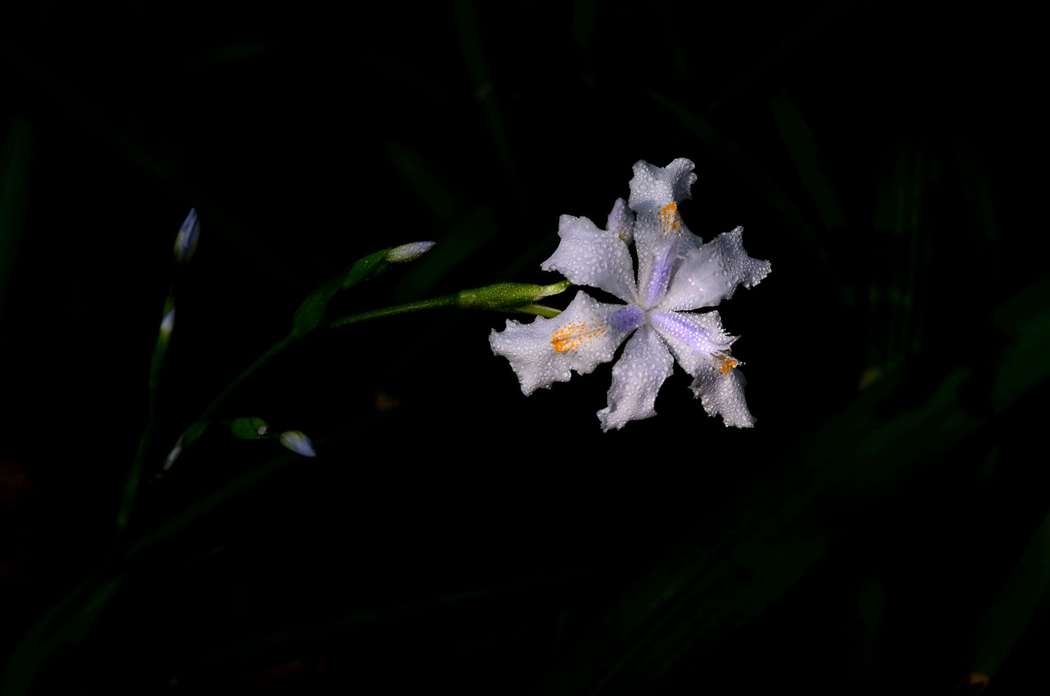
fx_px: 4585
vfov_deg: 8.7
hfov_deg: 13.1
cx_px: 525
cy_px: 348
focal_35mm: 158
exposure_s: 1/350
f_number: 5.6
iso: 100
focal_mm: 105
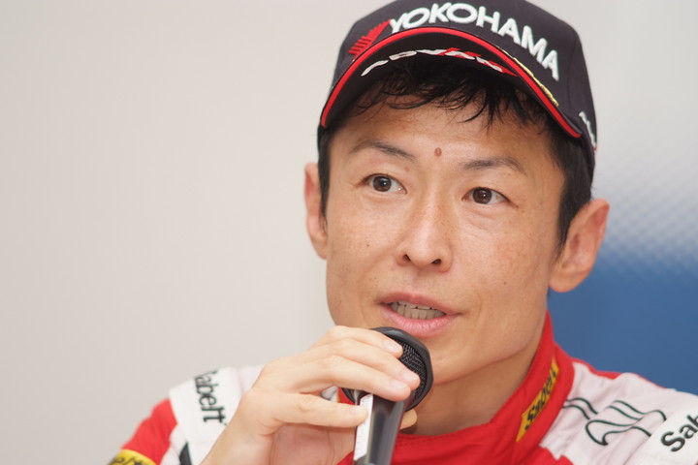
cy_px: 232
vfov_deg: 5.1
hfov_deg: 7.6
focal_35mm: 270
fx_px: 5235
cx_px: 349
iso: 200
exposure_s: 1/125
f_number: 2.8
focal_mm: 180
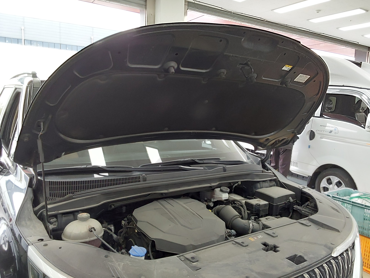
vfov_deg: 49.7
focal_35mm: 28
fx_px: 299
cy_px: 139
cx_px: 185
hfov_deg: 63.4
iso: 160
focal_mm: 2.91
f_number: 1.9
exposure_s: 1/60
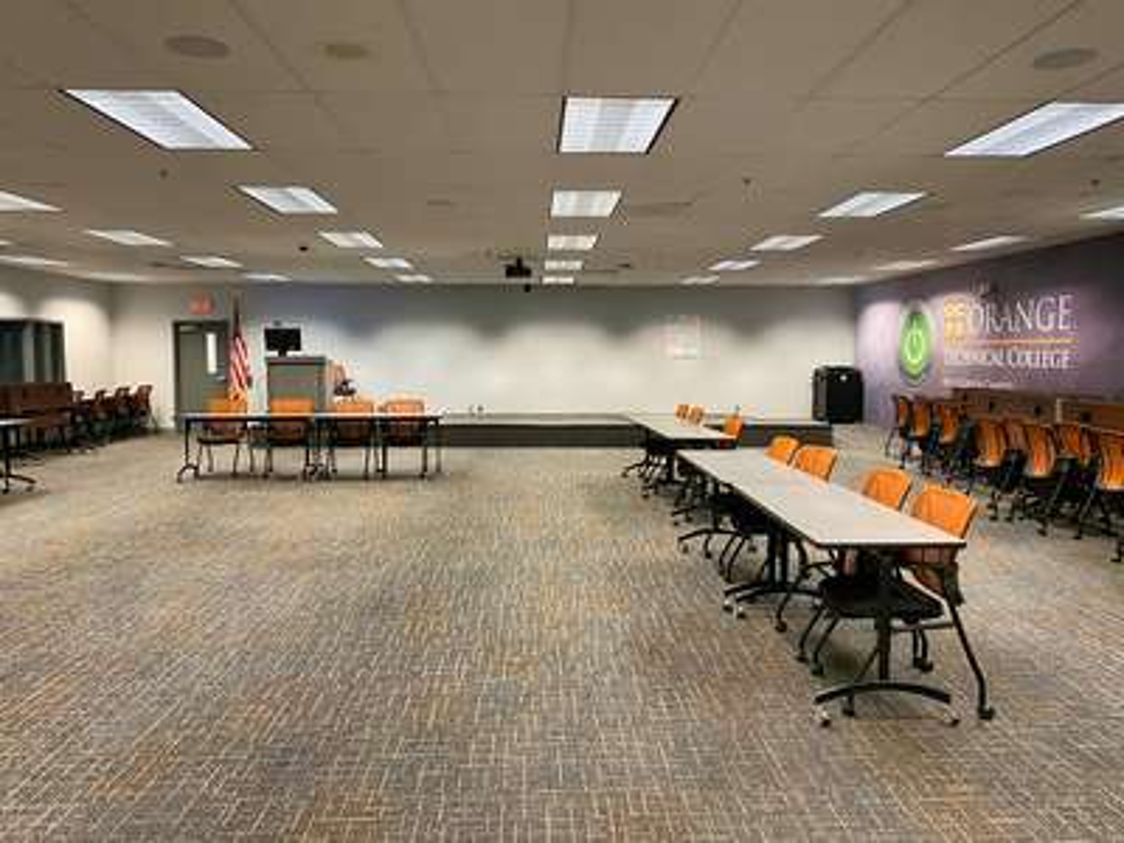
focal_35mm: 26
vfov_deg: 53.1
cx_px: 562
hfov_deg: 67.3
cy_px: 422
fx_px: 844
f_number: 1.8
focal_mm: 4.25
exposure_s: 1/60
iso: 400
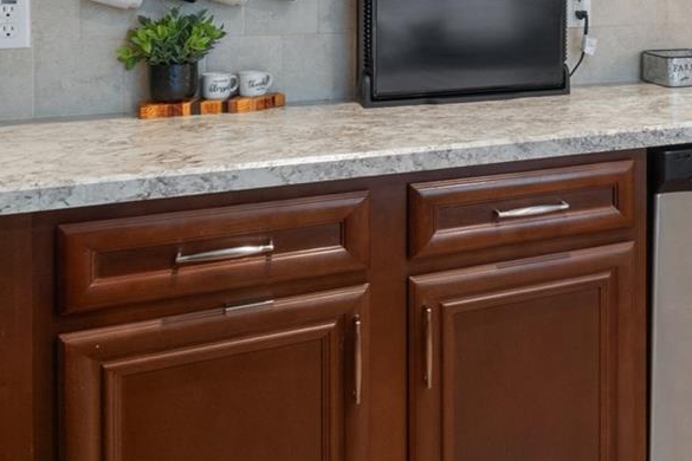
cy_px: -21
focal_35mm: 41
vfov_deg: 29.9
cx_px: 657
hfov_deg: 42.4
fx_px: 788
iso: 100
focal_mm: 10
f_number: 11
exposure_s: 3.2
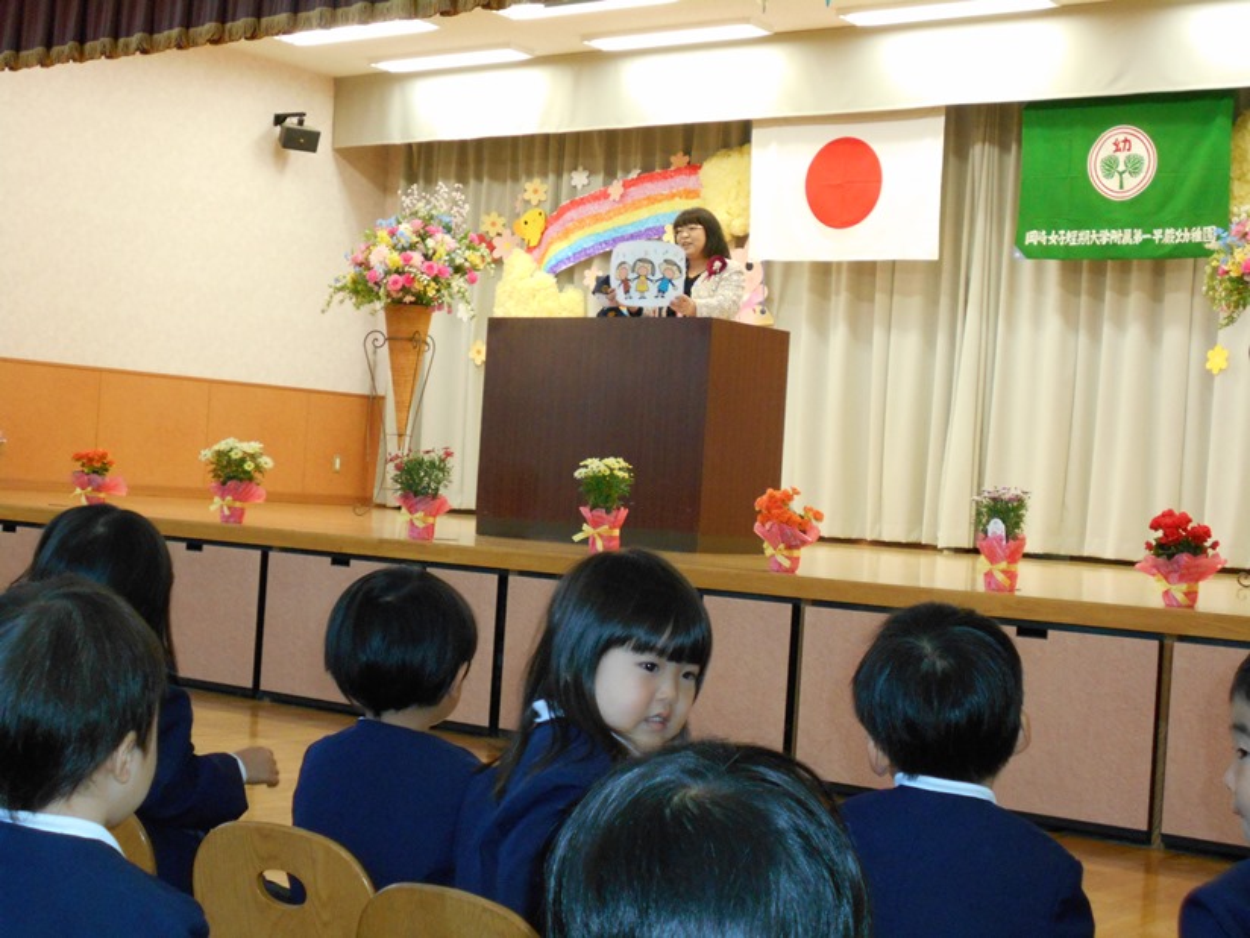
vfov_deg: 25.2
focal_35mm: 58
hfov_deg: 33.2
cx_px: 625
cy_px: 469
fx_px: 2094
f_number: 4.9
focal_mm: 10
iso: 560
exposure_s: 1/60
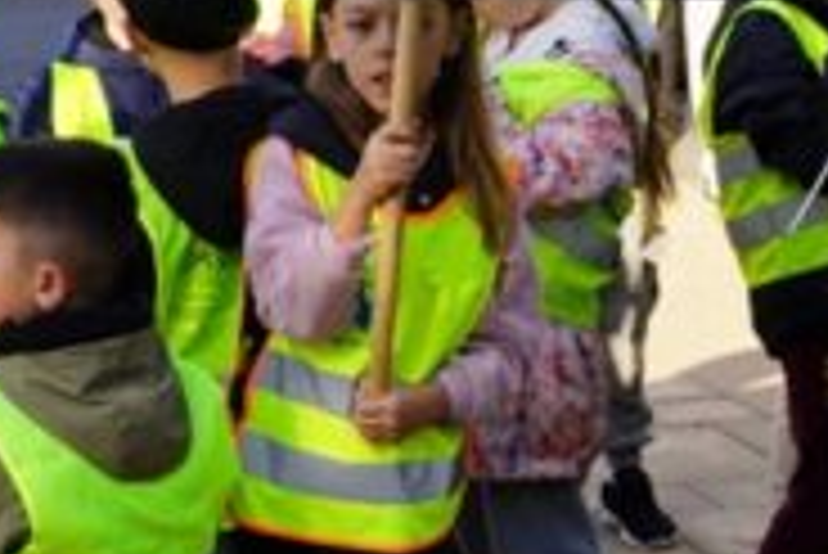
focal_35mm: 199
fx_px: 4580
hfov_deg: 10.2
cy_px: -95
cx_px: 882
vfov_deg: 6.9
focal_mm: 38
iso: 100
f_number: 6.3
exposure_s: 1/100
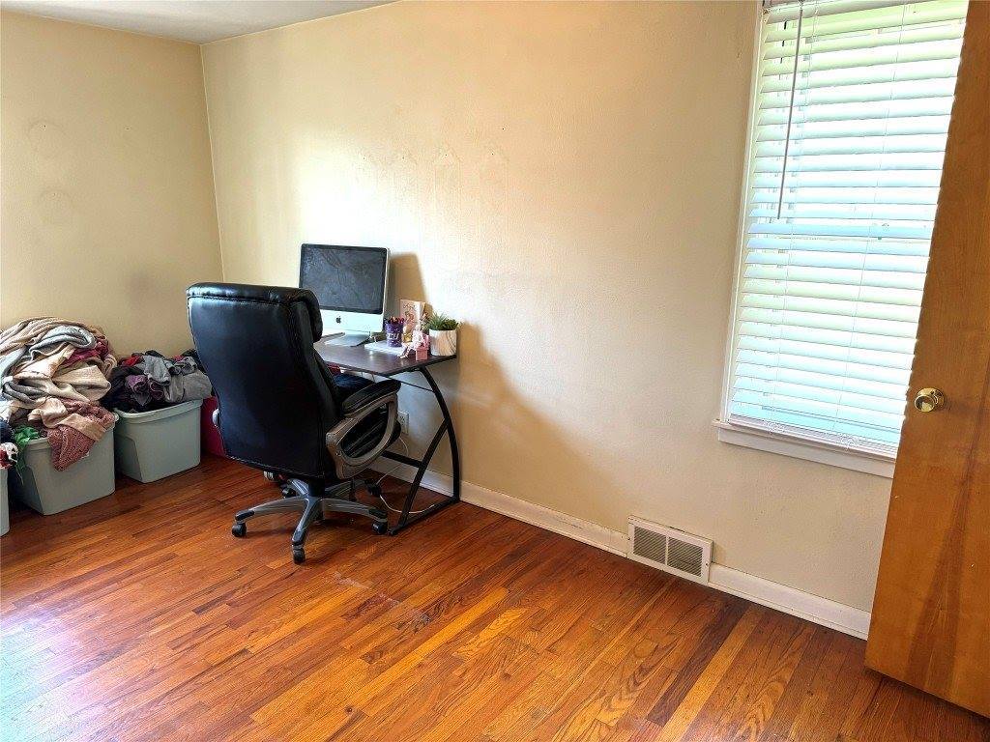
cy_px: 371
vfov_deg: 56.8
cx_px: 495
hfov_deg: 71.6
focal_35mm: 24
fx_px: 686
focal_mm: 6.76
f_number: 1.78
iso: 250
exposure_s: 1/60
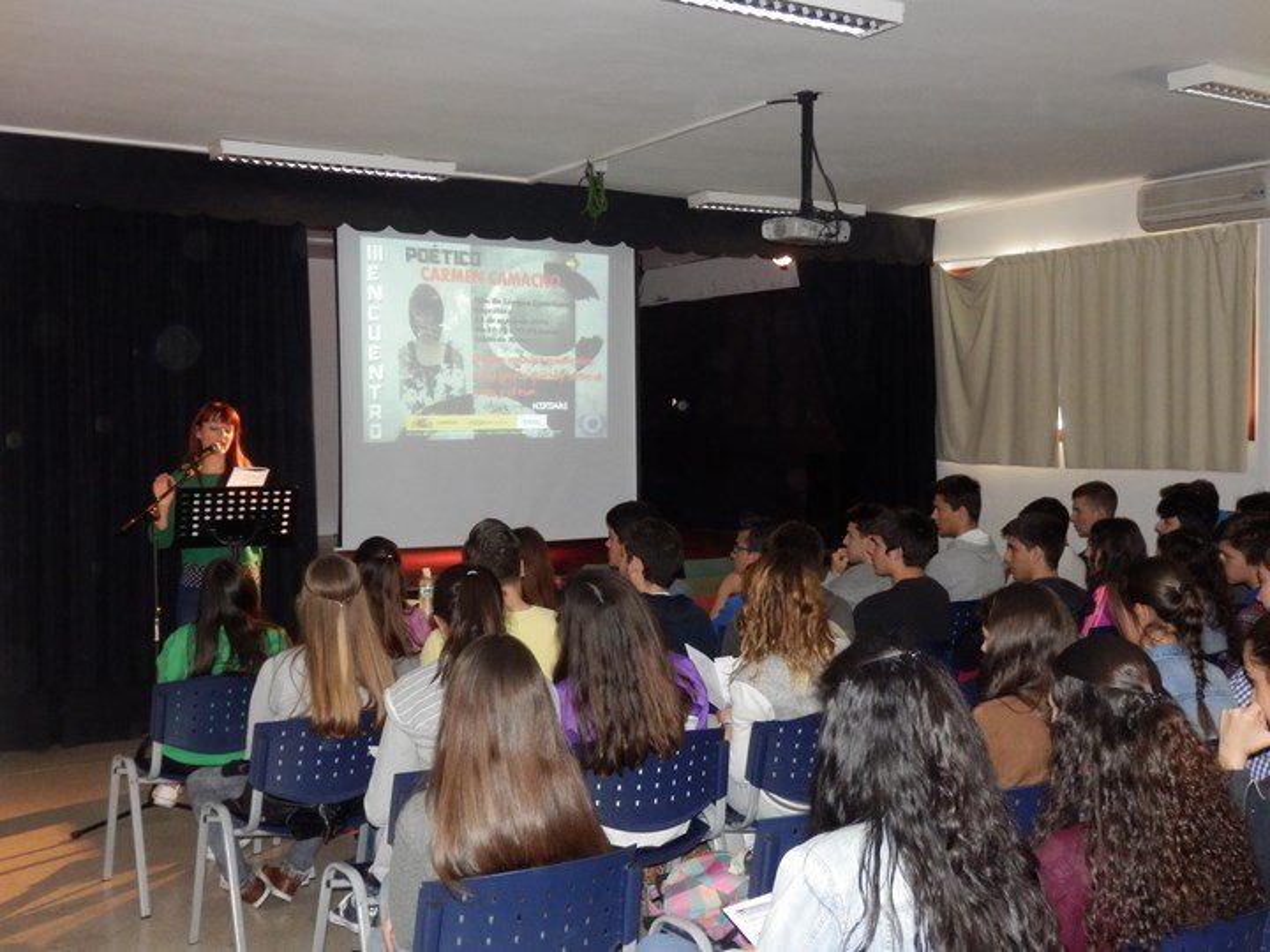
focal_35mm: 37
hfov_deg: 50.1
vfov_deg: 38.7
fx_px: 1357
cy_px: 476
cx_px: 635
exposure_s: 1/40
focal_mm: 6.6
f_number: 3.6
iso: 500
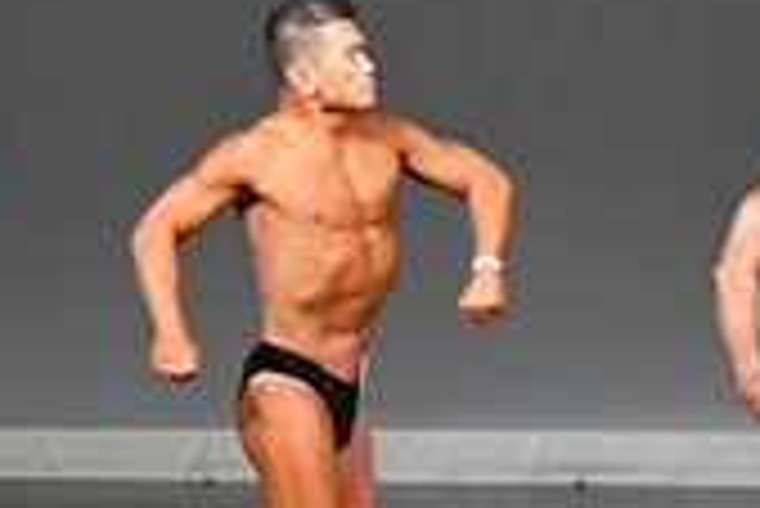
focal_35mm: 632
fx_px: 13353
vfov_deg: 2.2
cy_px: 301
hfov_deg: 3.3
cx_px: 1050
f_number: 5.6
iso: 5000
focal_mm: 92
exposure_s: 1/400
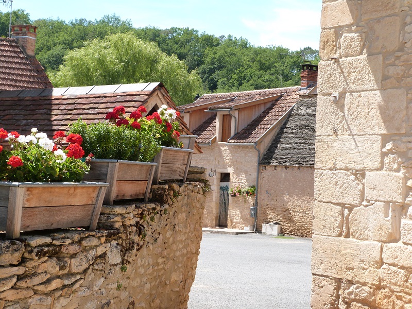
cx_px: 206
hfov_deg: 28.6
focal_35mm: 68
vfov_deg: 21.6
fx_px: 809
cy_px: 154
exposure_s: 1/250
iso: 100
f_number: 5
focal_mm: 12.1
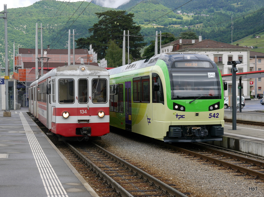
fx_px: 594
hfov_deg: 25.1
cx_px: 132
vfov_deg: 18.8
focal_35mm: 78
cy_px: 98
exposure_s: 1/250
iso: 160
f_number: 7.1
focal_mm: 39
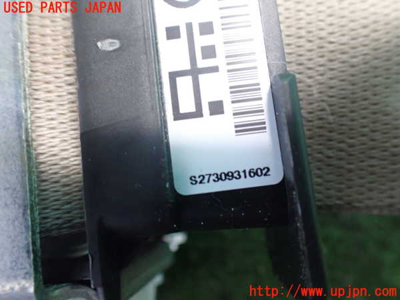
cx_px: 200
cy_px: 150
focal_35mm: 30
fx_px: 347
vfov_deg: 46.8
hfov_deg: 60.0
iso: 800
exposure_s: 1/30
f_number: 2.3
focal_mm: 5.4
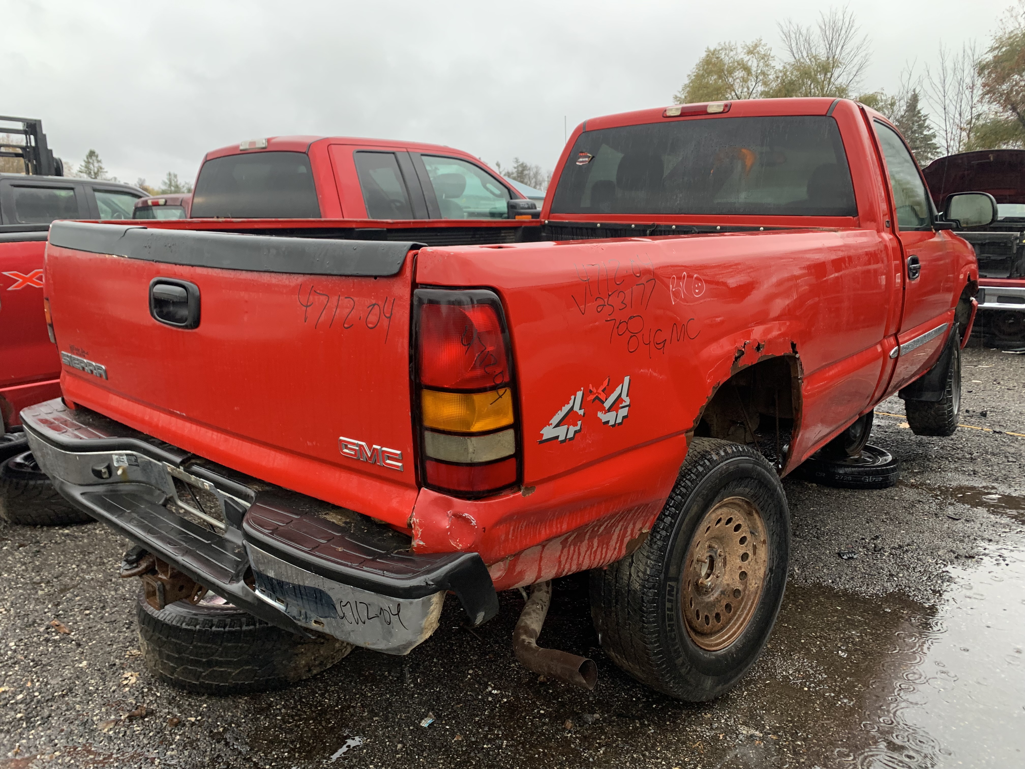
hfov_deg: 67.3
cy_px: 384
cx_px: 512
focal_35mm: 26
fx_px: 770
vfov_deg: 53.1
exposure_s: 1/60
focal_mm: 4.25
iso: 100
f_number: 1.8
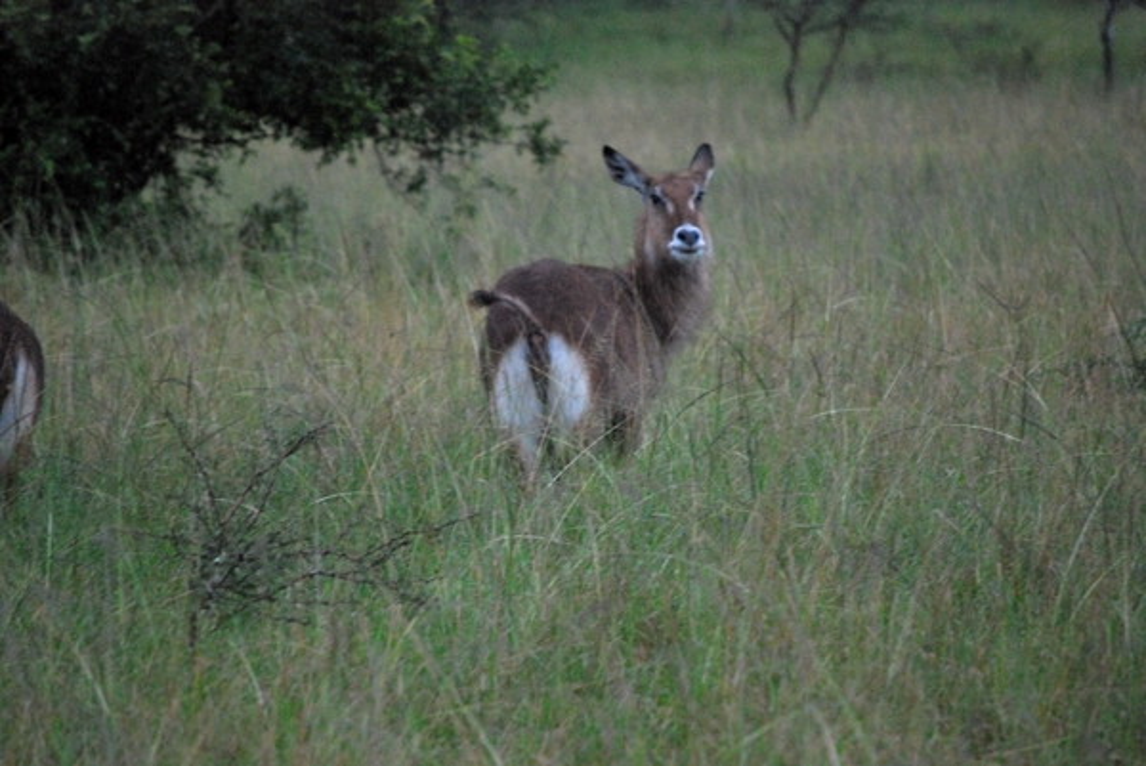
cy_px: 383
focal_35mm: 300
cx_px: 573
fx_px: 9557
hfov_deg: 6.9
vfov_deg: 4.6
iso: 1600
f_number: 5.6
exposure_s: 1/60
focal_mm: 200
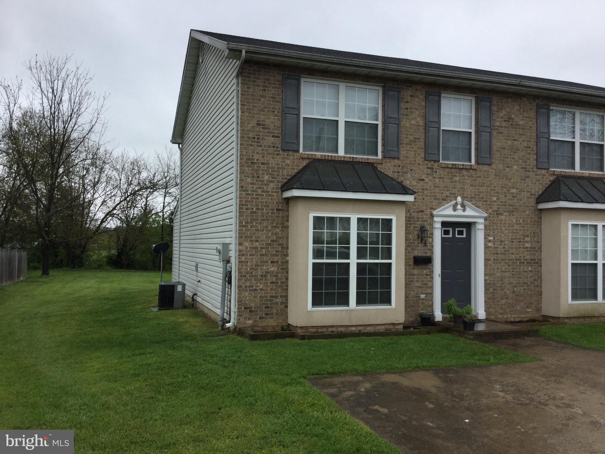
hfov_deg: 58.4
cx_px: 302
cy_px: 227
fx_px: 542
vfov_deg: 45.4
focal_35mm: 31
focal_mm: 3.3
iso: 25
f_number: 2.4
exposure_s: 1/747
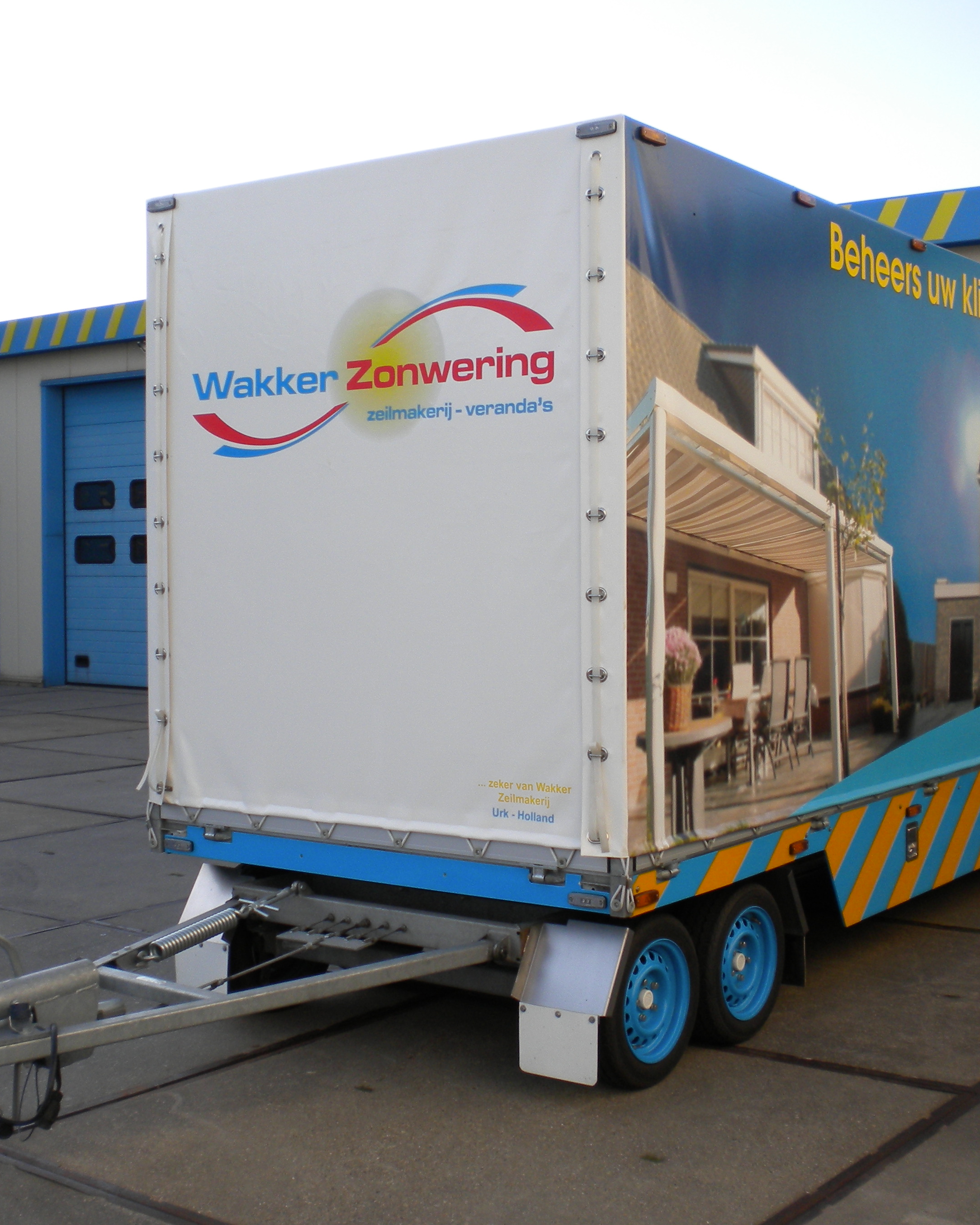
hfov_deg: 32.7
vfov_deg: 40.3
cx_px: 509
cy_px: 615
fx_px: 1668
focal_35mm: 46
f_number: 4.6
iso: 80
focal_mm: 6.3
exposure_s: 1/145
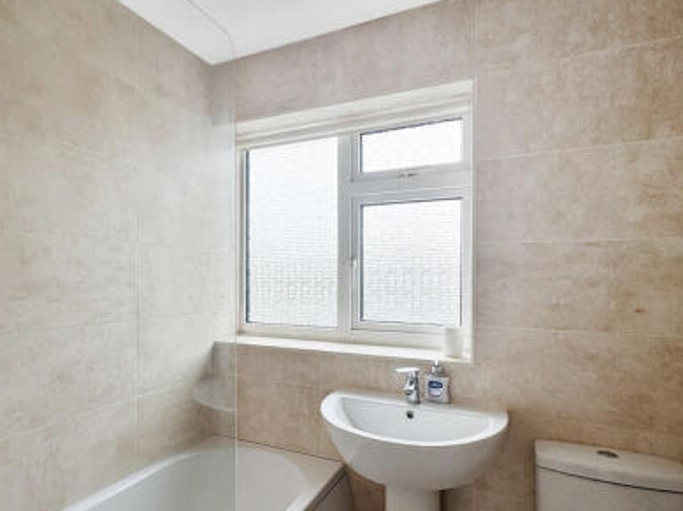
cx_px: 277
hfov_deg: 78.2
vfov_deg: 61.7
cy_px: 345
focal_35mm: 21
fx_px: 414
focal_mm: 2.22
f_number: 2.2
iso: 64
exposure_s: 1/209
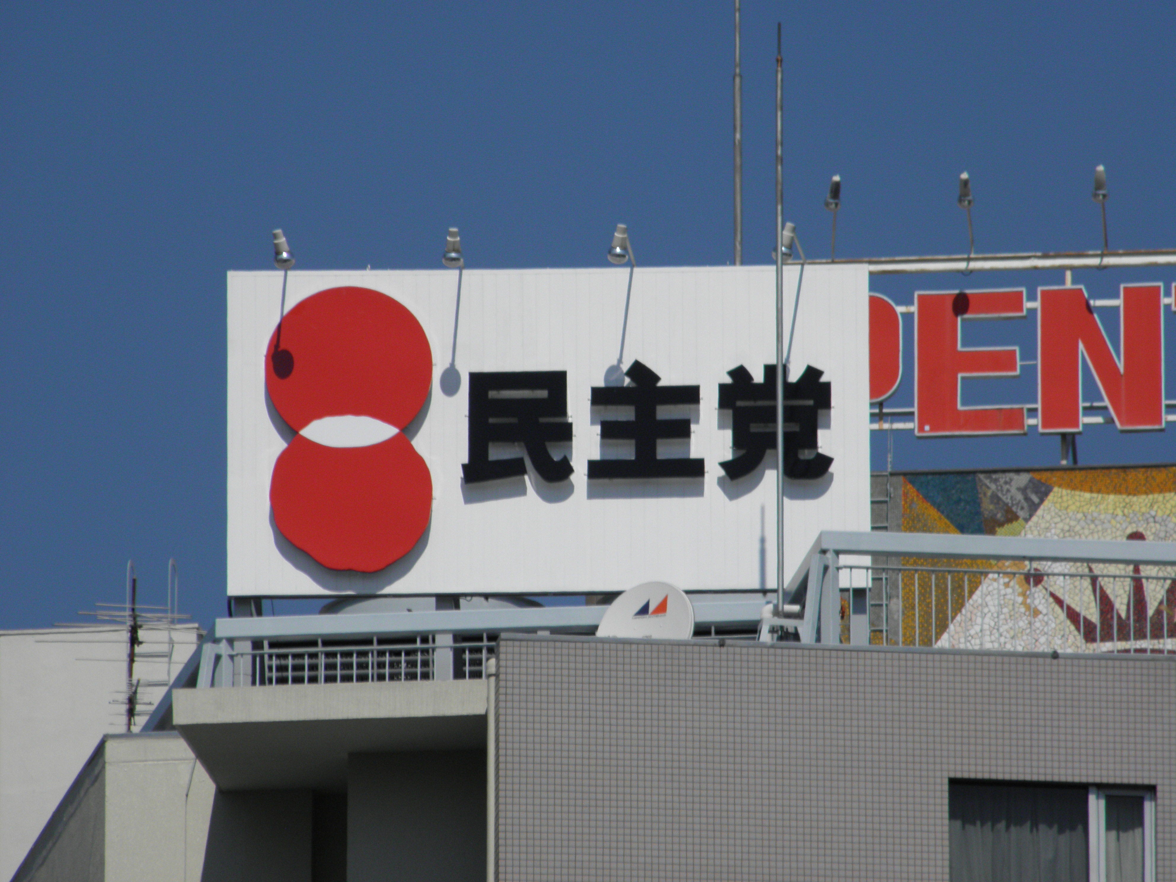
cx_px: 588
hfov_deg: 4.7
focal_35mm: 420
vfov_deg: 3.5
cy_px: 441
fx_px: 14269
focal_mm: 75
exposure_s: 1/320
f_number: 10.8
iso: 100
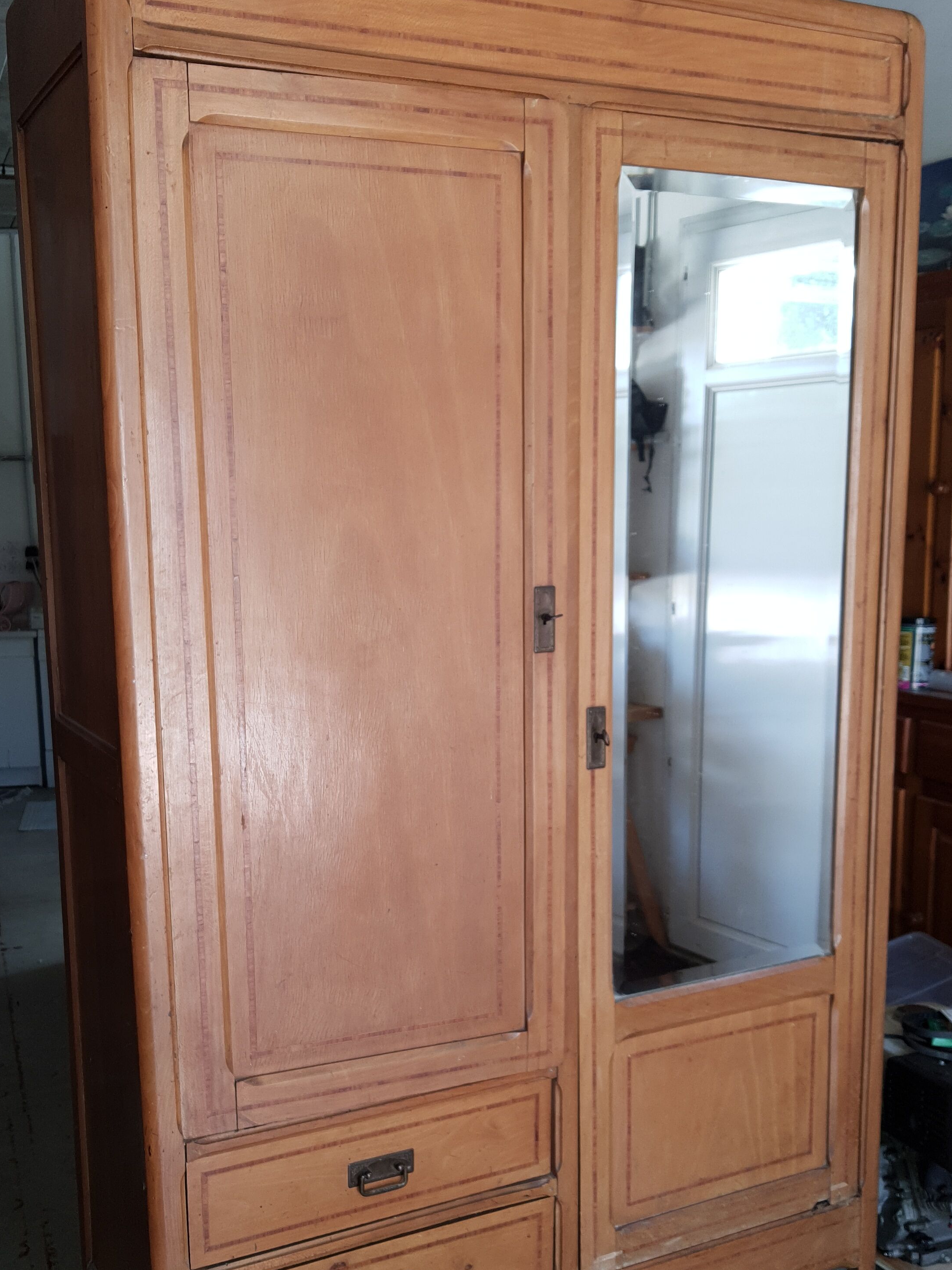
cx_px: 403
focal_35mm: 36
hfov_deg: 39.6
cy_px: 758
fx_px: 1320
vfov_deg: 51.0
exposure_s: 1/50
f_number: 1.7
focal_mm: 4.32
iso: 50
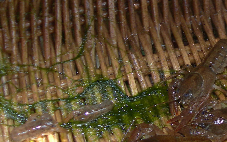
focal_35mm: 113
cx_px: 246
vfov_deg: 11.6
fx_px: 699
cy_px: 73
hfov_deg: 17.8
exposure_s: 1/30
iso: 50
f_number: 2.8
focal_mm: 7.8
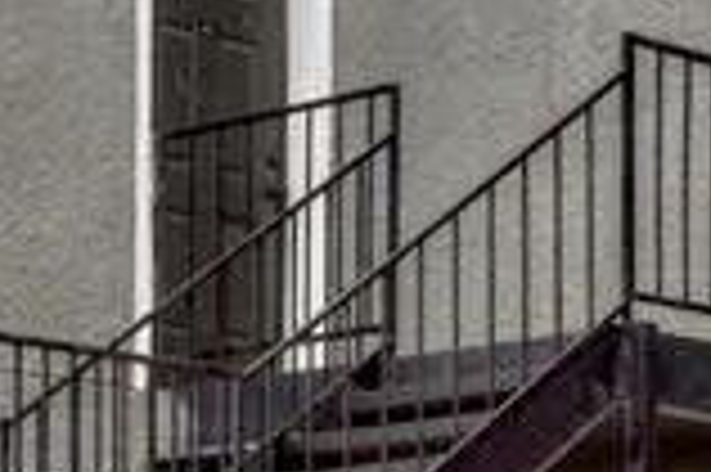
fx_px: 3174
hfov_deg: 12.8
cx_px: 207
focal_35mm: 161
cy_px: 450
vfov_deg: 8.5
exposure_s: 1/125
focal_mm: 16.5
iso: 100
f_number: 5.6
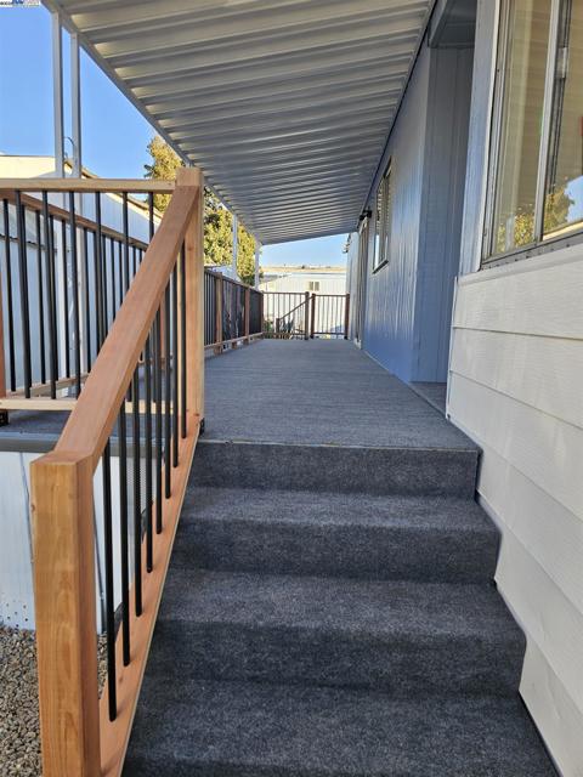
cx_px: 292
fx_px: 516
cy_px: 388
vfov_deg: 73.9
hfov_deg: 58.9
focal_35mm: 23
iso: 12
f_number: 1.7
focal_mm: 6.3
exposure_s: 1/120
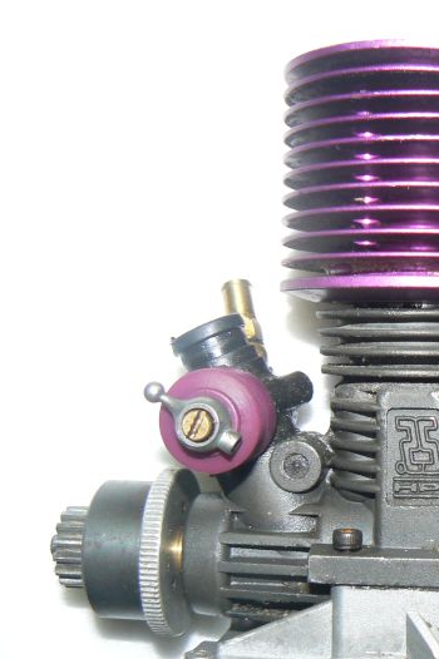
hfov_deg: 22.9
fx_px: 1044
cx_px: 430
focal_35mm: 57
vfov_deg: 35.0
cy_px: 367
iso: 100
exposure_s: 1/30
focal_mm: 6
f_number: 2.8
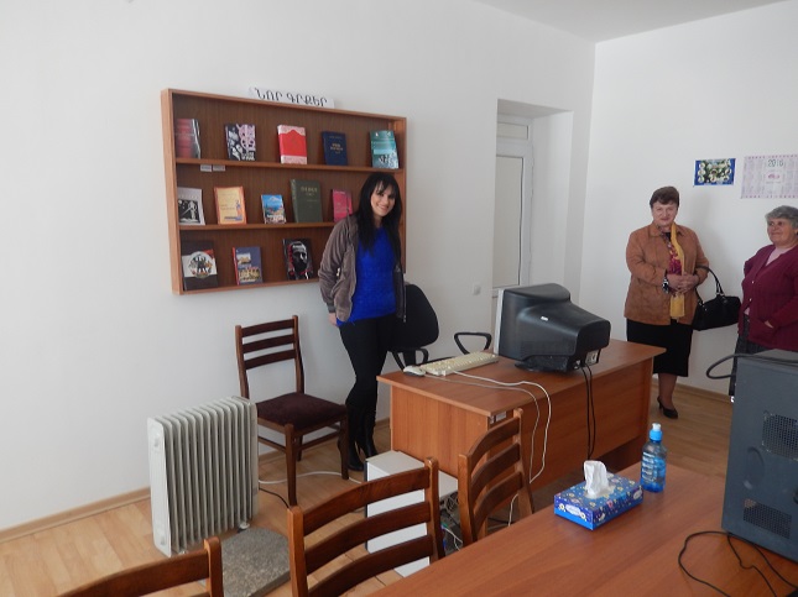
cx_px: 399
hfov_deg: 69.4
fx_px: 576
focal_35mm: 25
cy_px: 298
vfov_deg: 54.8
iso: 125
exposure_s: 1/60
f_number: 3.4
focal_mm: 4.5
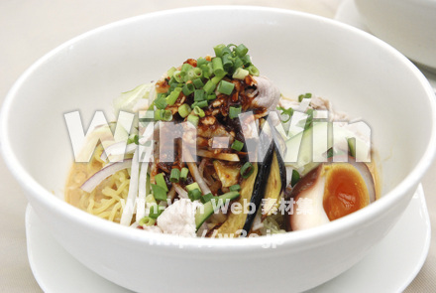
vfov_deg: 22.7
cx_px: 218
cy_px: 146
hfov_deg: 33.3
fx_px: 728
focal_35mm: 60
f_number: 7.1
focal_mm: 40
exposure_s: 1/200
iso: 1600
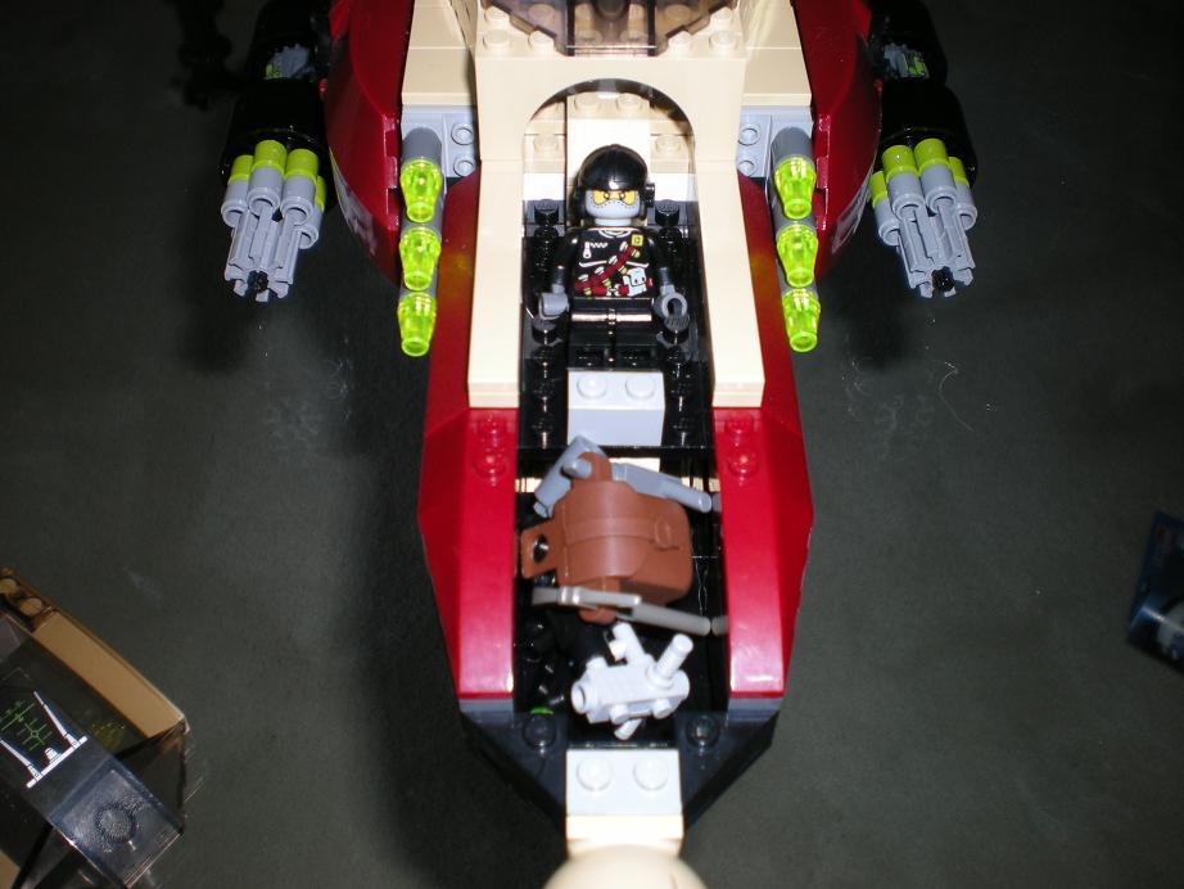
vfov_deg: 37.7
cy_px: 444
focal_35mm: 38
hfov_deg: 49.0
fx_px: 1300
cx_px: 592
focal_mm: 6.3
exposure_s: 1/60
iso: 64
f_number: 3.1
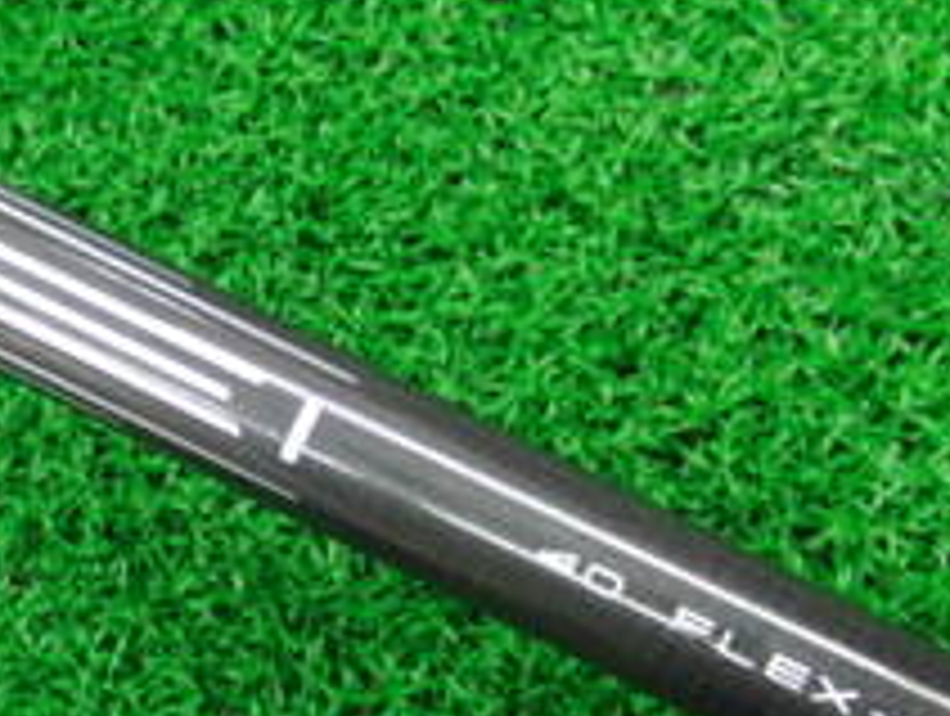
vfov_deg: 13.3
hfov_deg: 17.4
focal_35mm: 112
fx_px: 3079
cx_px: 185
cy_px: 329
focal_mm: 6.42
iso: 400
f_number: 3.6
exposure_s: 1/25
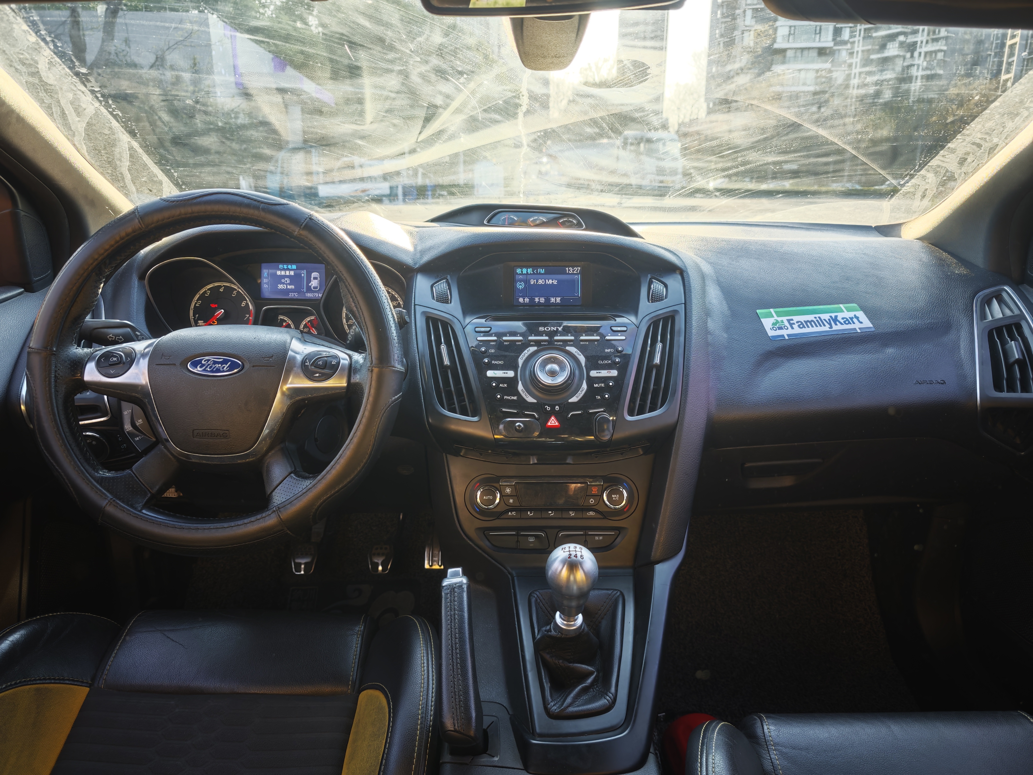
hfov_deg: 73.9
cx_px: 516
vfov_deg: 58.9
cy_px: 388
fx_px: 686
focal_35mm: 23
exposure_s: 1/100
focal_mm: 6.55
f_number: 1.62
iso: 320
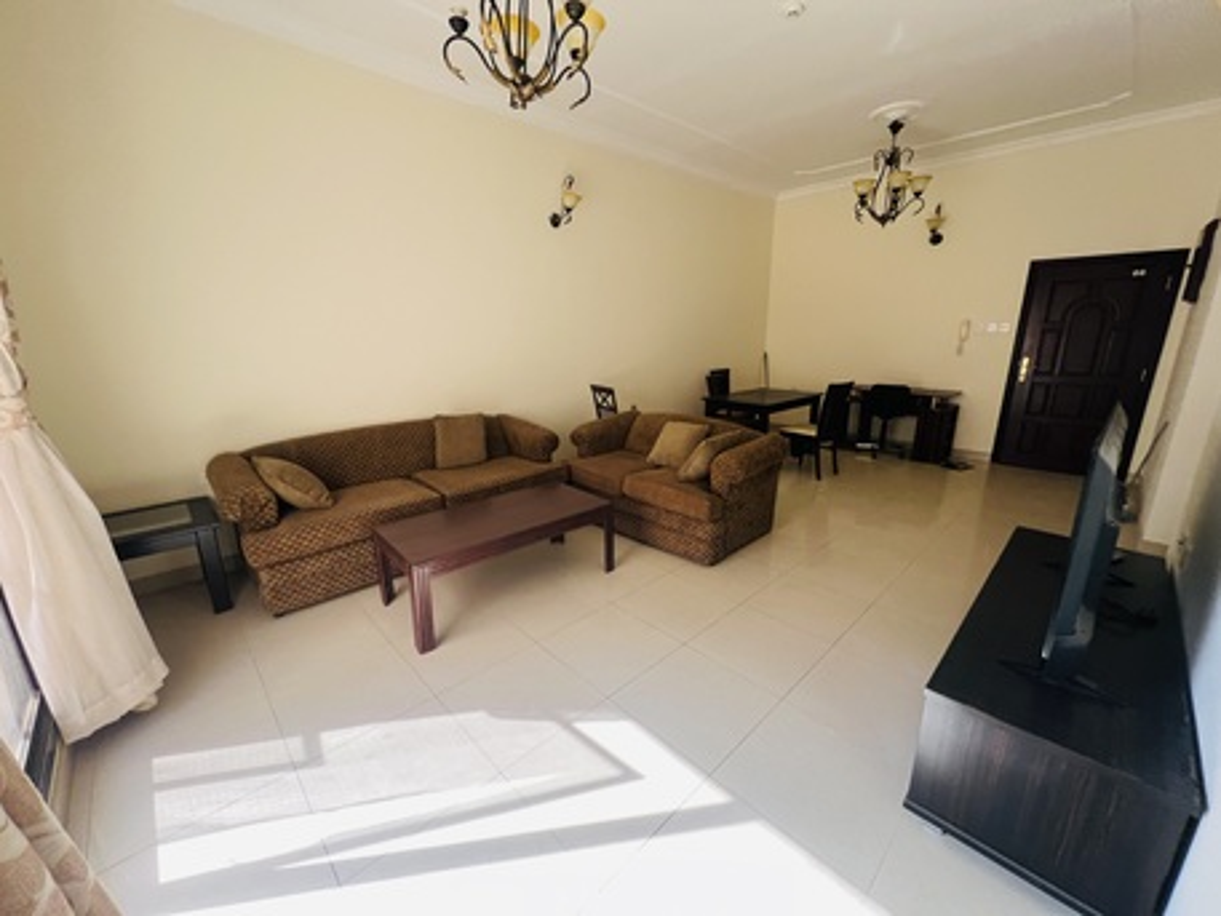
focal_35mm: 13
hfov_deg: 106.2
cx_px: 610
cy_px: 458
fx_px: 459
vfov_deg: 89.9
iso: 250
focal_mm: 1.57
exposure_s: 1/60
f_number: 1.8
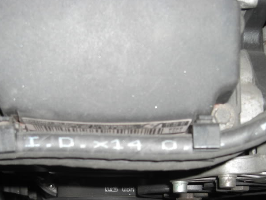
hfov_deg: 29.8
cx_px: 115
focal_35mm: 65
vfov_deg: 22.3
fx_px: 499
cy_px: 161
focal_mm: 7.9
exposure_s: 1/60
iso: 100
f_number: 2.8
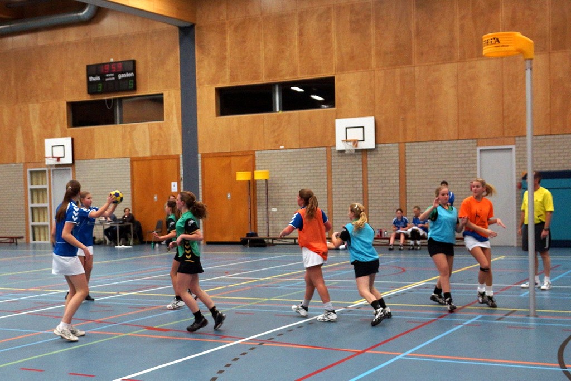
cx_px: 286
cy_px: 190
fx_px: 571
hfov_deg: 53.1
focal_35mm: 36
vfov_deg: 36.9
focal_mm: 24
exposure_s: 1/250
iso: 1000
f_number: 2.8
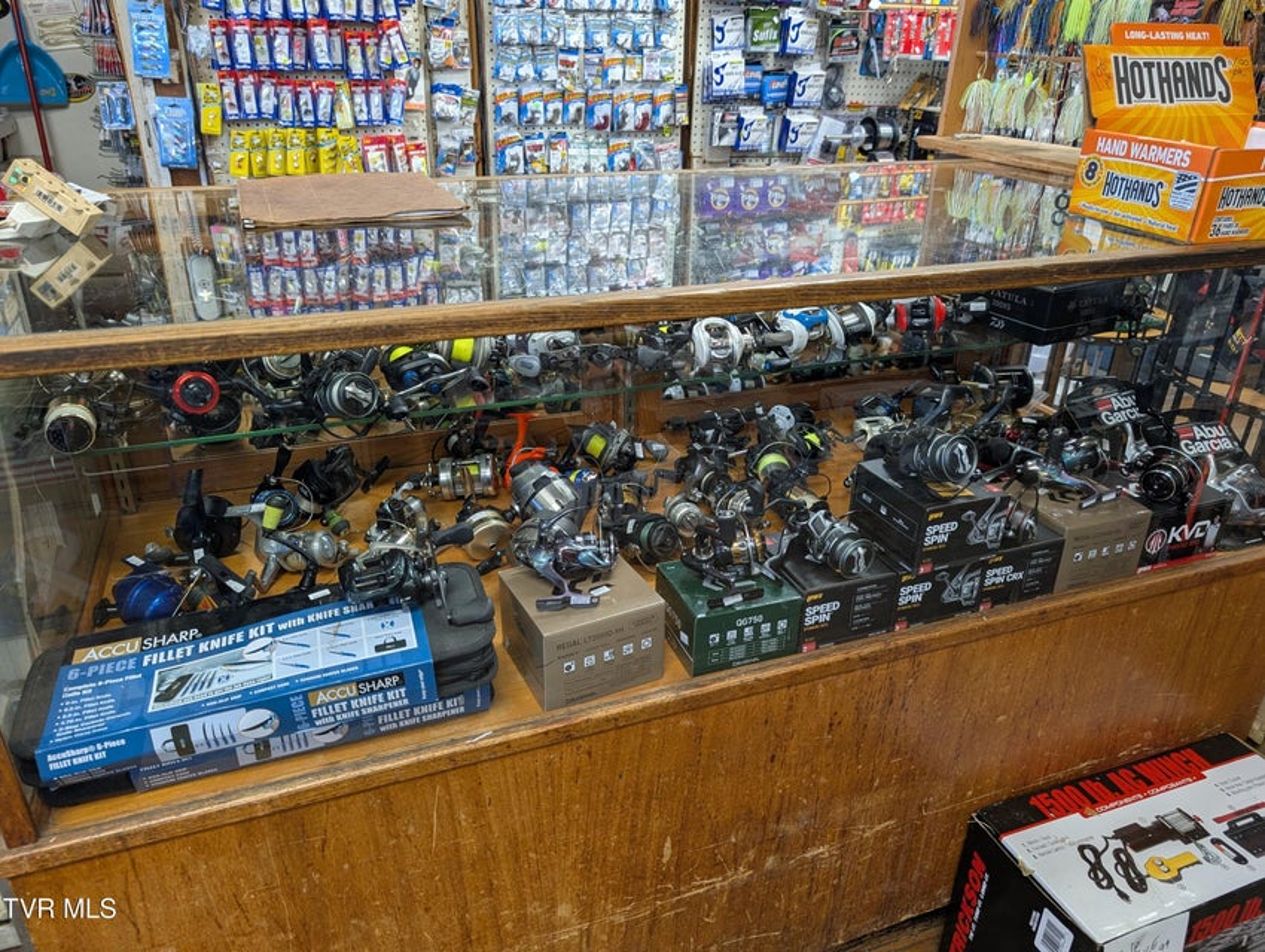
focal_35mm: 24
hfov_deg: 71.5
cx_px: 632
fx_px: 878
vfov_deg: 56.9
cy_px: 476
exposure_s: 1/40
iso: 100
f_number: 1.68
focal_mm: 6.9
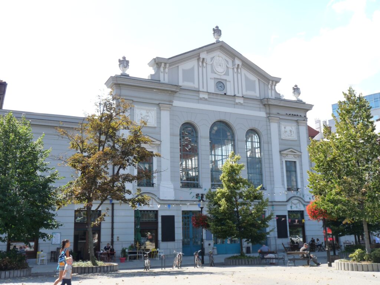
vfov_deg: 36.8
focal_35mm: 39
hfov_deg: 47.9
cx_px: 190
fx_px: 428
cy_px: 142
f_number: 5
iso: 160
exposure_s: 1/250
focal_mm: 6.9
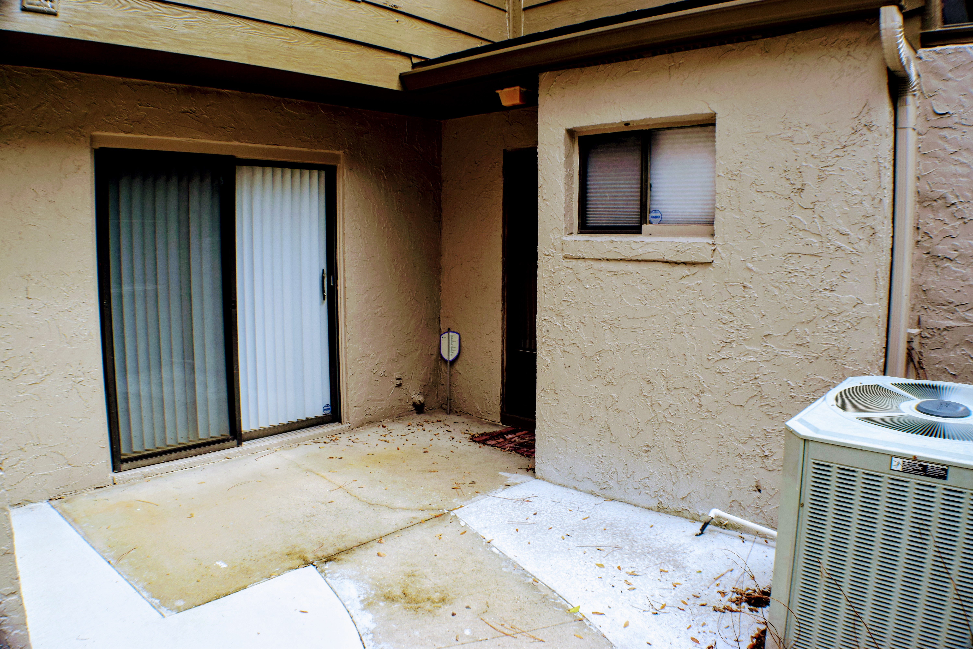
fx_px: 892
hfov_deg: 57.2
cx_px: 486
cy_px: 324
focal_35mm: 33
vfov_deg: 40.0
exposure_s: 1/200
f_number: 10
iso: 400
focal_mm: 22
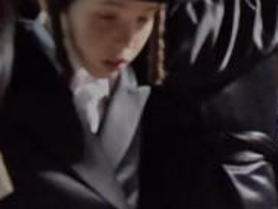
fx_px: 3040
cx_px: 752
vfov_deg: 3.9
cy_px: 152
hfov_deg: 5.0
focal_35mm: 378
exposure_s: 1/125
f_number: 2.8
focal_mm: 70
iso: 5000
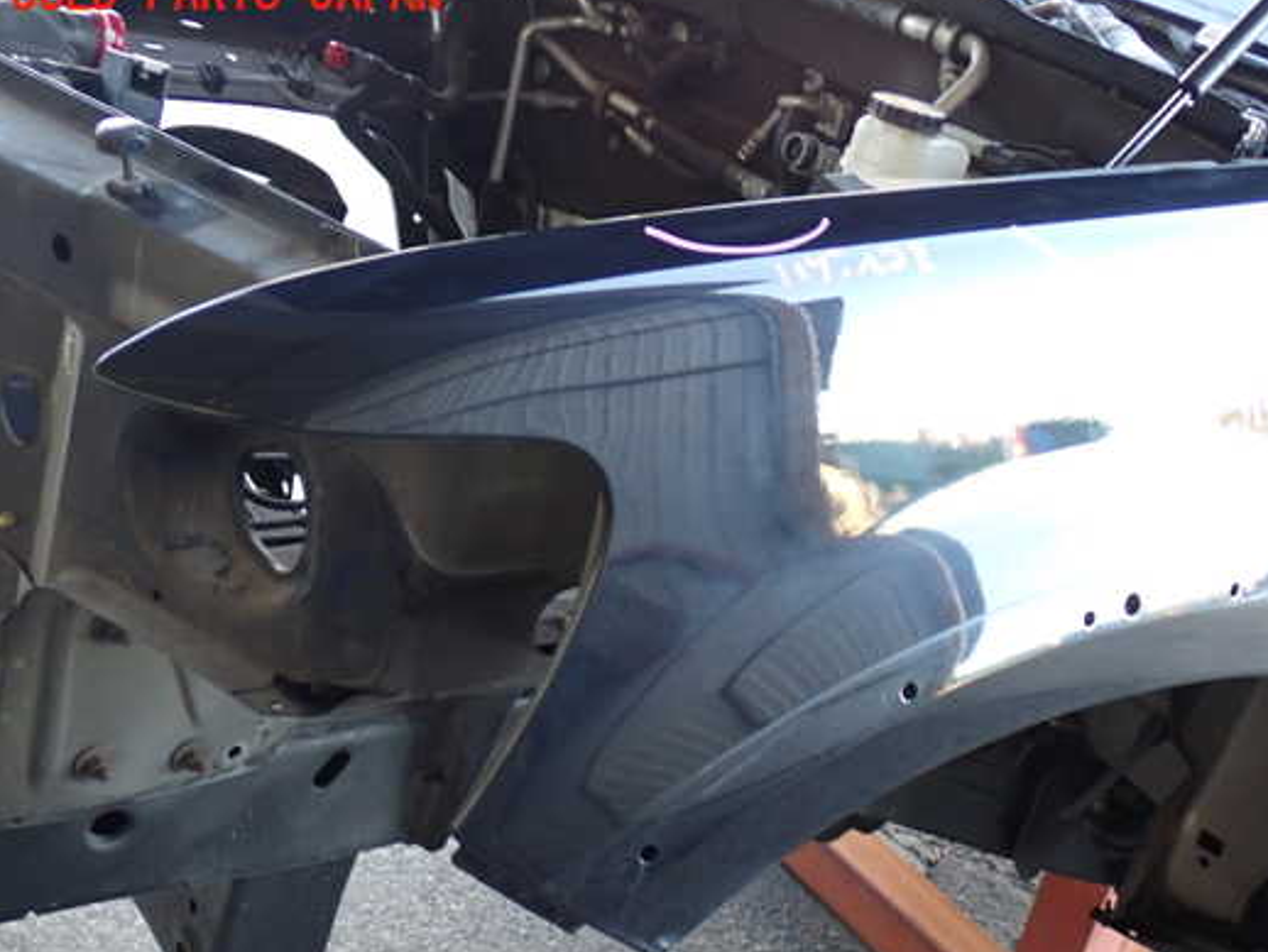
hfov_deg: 42.8
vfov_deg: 32.9
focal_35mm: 44
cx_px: 732
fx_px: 1612
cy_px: 514
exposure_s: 1/40
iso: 320
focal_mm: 6.83
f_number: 2.7
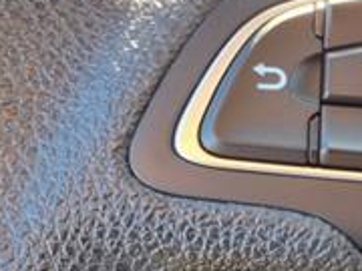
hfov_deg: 18.2
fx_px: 1004
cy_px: 259
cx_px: 541
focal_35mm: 96
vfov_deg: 15.2
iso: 40
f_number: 1.9
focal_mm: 3.58
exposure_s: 1/60.2
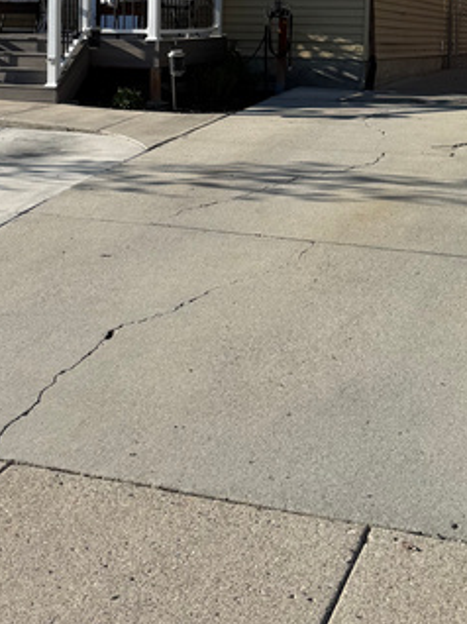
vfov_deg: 31.5
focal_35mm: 58
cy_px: 49
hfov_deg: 24.8
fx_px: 1045
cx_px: 98
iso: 80
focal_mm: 6.76
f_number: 1.78
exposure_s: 1/4405
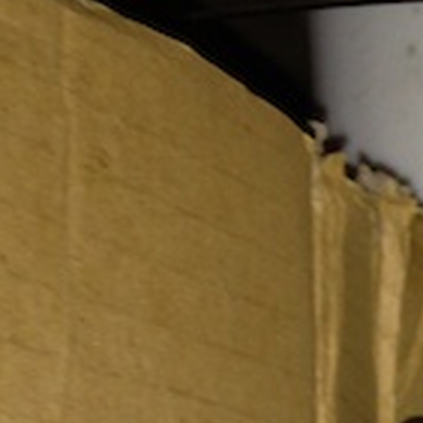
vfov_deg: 10.0
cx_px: 1092
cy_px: 747
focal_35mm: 166
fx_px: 2295
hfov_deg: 9.2
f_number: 2.4
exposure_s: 1/33
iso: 50
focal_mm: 4.12
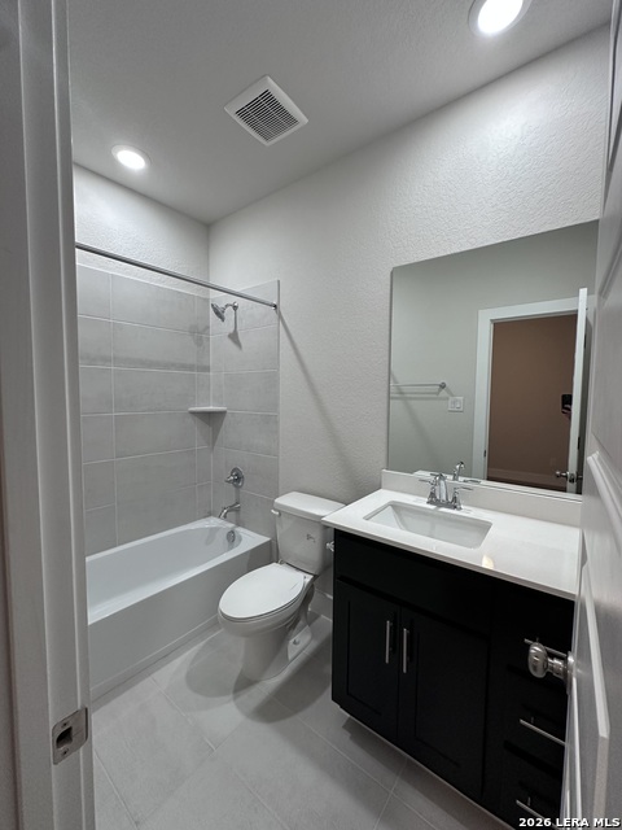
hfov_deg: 85.7
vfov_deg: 102.1
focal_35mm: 14
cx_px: 311
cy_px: 415
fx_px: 335
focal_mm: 2.22
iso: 200
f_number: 2.2
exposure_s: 1/120
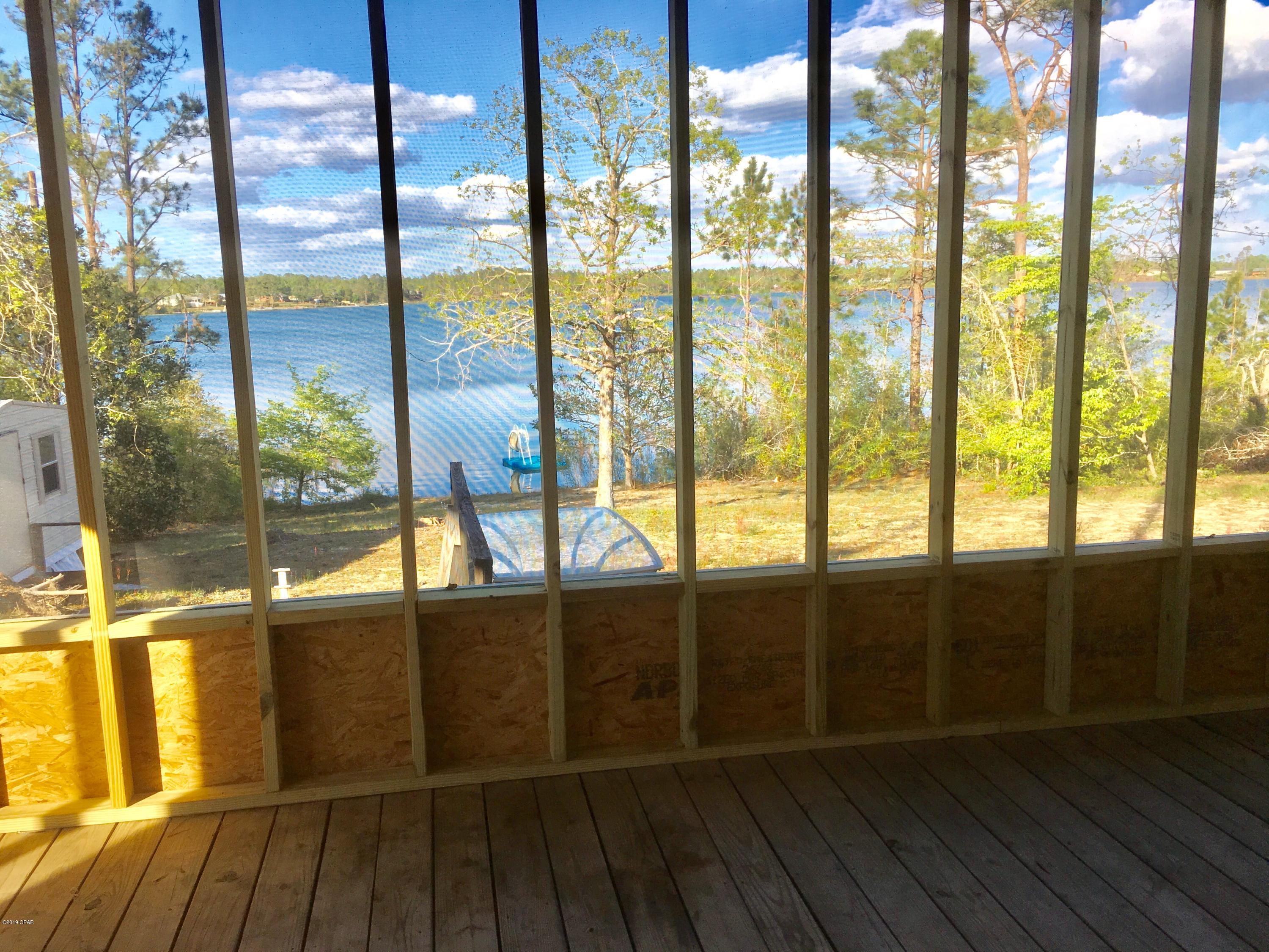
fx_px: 1063
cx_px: 634
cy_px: 476
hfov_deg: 61.7
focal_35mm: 29
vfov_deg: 48.2
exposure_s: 1/674
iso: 25
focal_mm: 4.15
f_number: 2.2
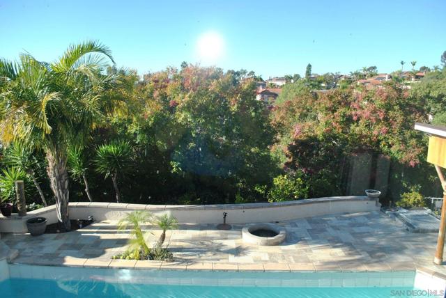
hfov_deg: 67.3
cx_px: 223
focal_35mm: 27
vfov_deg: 48.0
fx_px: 335
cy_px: 149
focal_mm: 18
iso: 180
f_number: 5.6
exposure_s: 1/125
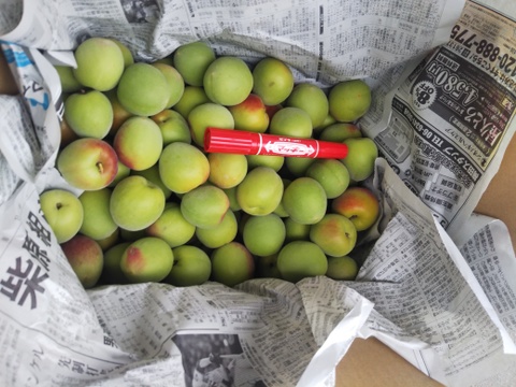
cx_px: 258
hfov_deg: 60.0
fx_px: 447
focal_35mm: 30
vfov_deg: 46.8
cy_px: 194
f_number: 2.2
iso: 20
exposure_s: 1/143
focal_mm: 4
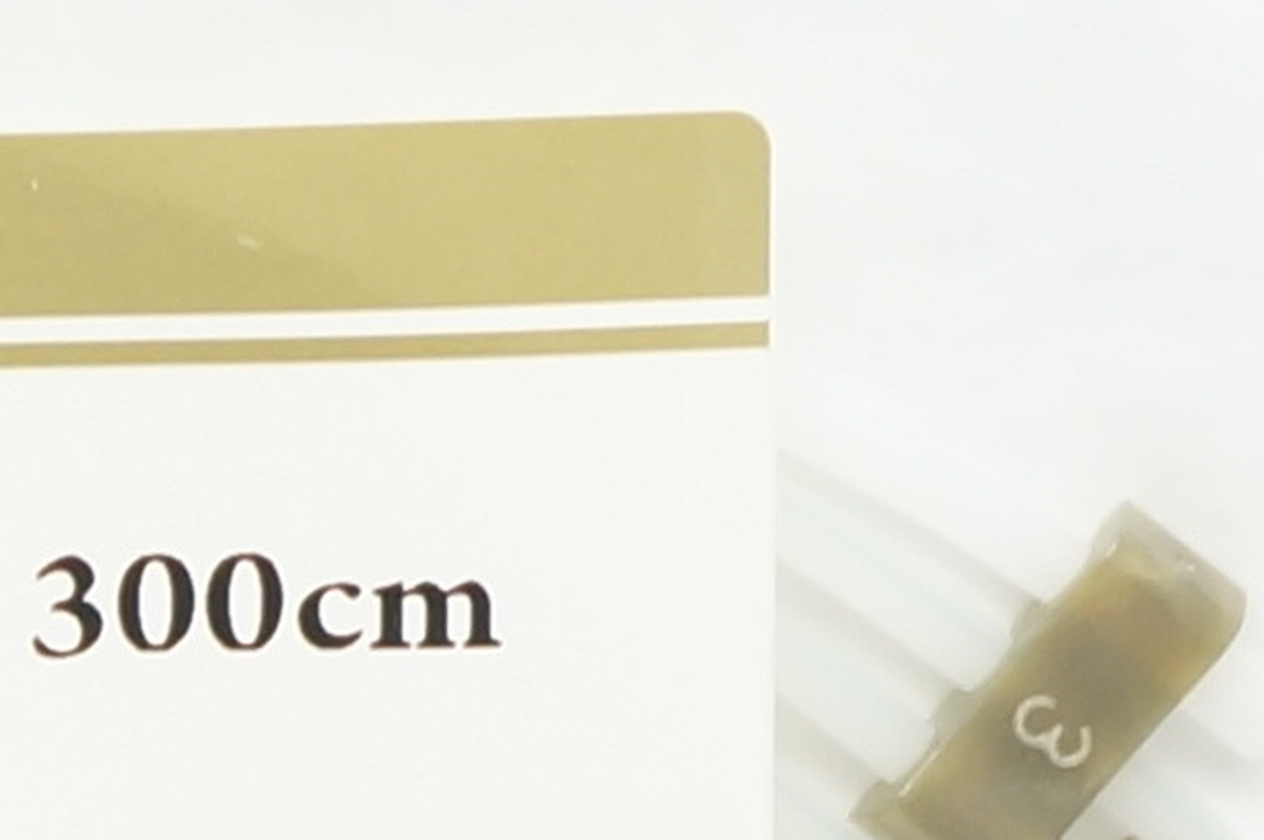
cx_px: -827
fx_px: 12518
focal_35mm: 357
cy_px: 2228
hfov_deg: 5.7
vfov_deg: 3.8
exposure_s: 1/80
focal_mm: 30
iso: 400
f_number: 4.5
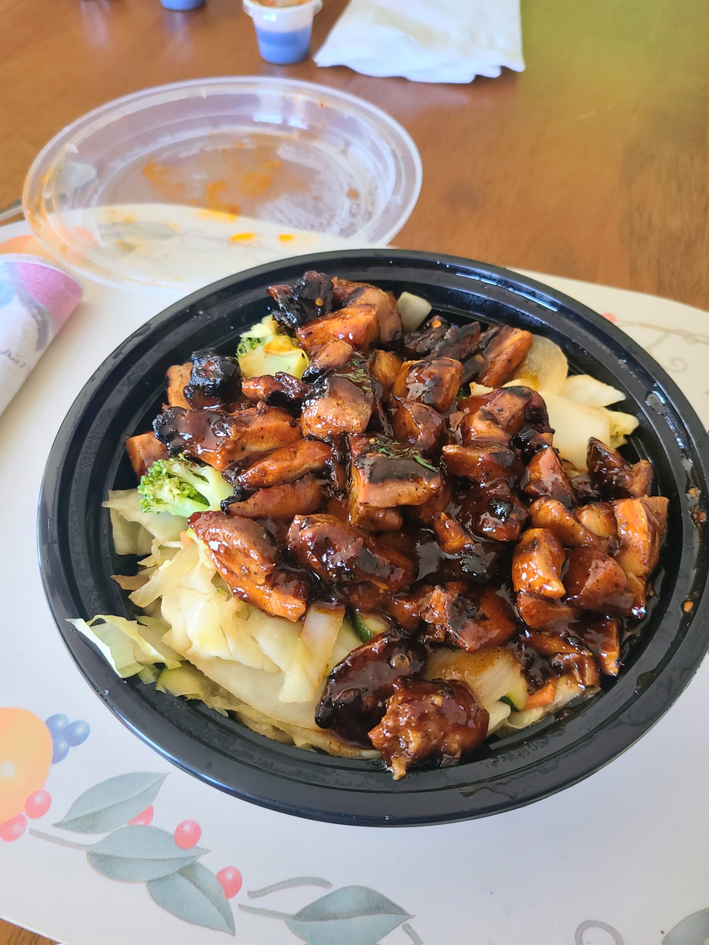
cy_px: 472
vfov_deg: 67.3
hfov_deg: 53.1
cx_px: 354
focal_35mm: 26
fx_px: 710
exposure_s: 1/39
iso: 320
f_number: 1.8
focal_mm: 5.4
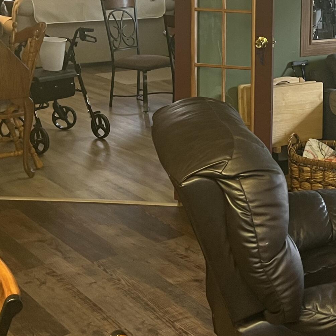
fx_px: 758
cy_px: 34
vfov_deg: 24.3
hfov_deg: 23.9
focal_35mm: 69
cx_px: 337
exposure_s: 1/60
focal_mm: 5.1
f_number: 1.6
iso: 125
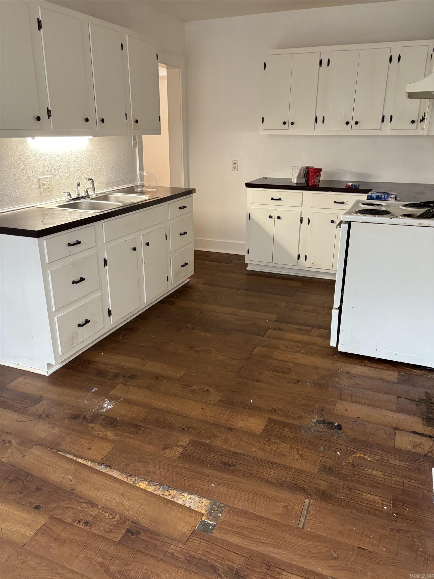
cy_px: 290
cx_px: 217
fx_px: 435
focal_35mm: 26
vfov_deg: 67.3
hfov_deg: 53.1
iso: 250
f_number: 1.6
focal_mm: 5.96
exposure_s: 1/60
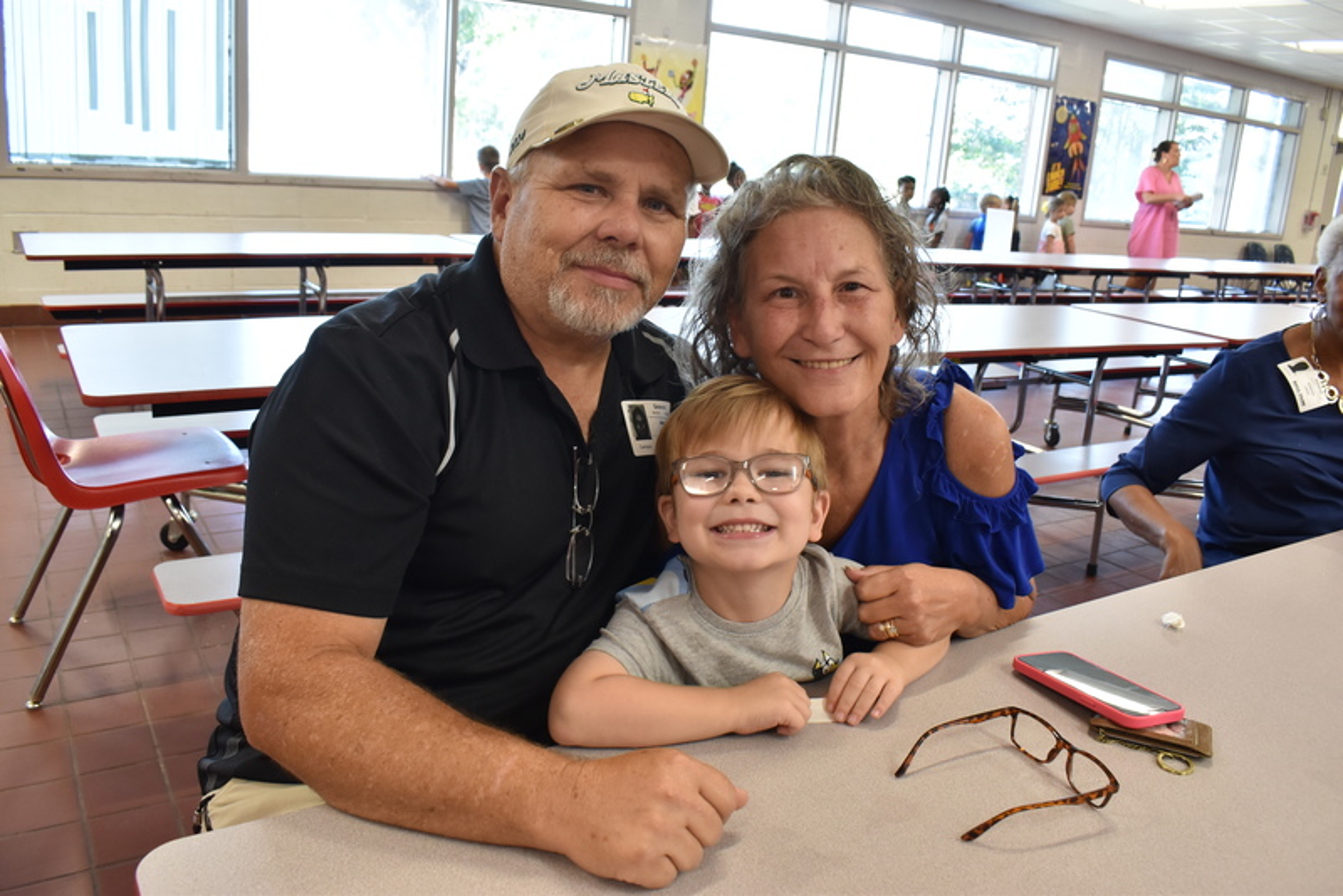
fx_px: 1008
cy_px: 448
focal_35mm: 27
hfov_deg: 67.4
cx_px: 672
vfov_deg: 48.0
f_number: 7.1
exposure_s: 1/30
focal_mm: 18
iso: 640
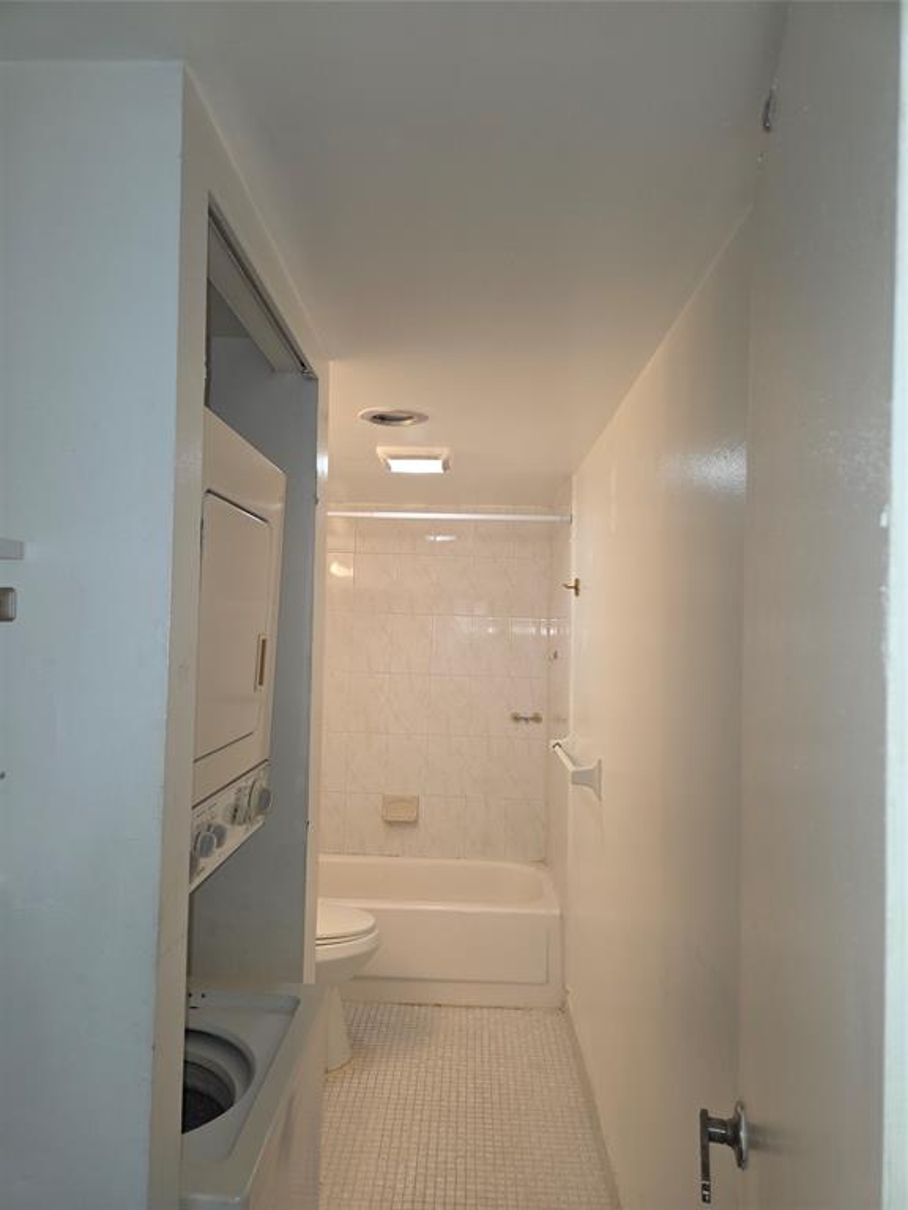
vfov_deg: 73.9
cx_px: 454
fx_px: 804
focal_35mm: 23
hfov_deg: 58.9
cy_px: 605
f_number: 1.8
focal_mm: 5.4
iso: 64
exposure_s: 1/60
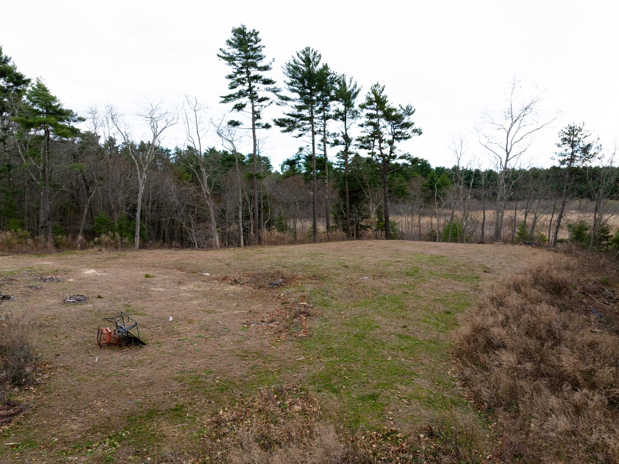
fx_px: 429
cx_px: 310
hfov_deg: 71.6
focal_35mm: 24
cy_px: 232
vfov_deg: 56.8
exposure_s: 1/800
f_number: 2.8
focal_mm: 12.29
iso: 350
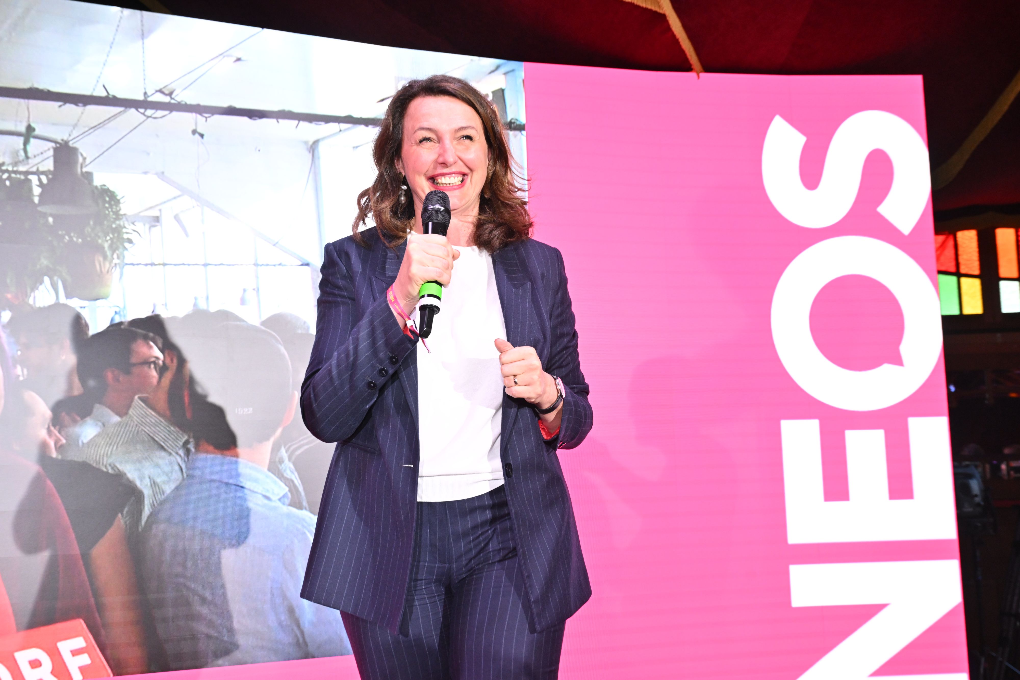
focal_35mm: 38
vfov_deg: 35.1
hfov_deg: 50.7
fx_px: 1077
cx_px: 510
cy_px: 340
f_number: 5.6
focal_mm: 38
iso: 2000
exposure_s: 1/200
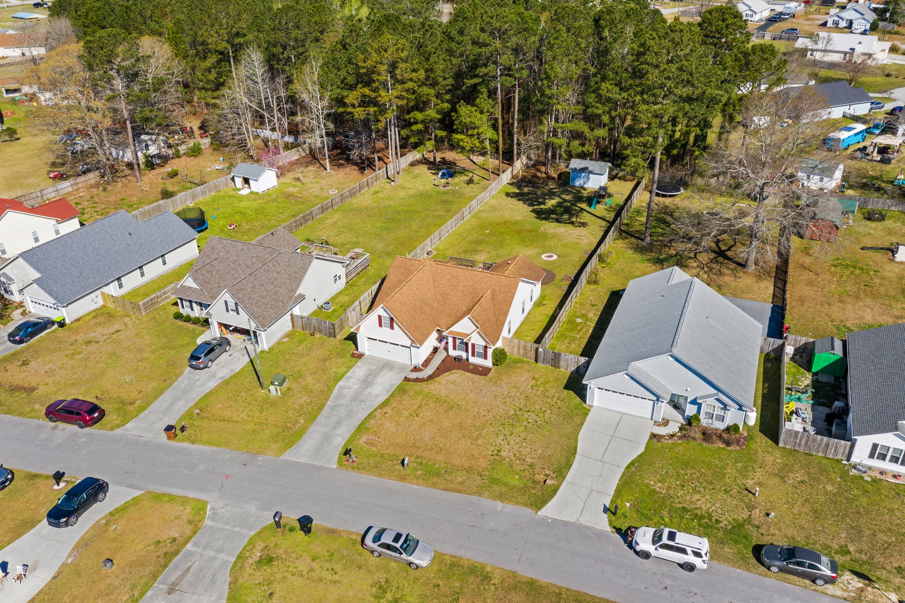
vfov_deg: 46.4
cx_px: 452
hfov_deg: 65.5
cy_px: 302
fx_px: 704
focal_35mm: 28
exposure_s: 1/400
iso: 100
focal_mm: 10.26
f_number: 7.1
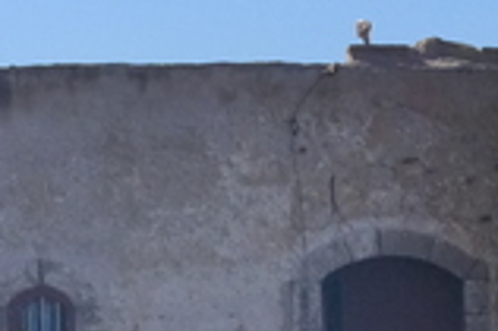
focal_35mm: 228
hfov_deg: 8.8
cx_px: -222
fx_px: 3151
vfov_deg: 6.0
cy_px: -76
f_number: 4
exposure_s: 1/2000
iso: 400
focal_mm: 9.8
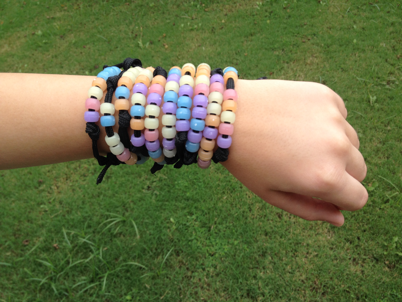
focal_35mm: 35
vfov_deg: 40.7
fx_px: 406
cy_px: 151
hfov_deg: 52.6
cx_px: 201
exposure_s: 1/233
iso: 50
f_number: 2.4
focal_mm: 4.28
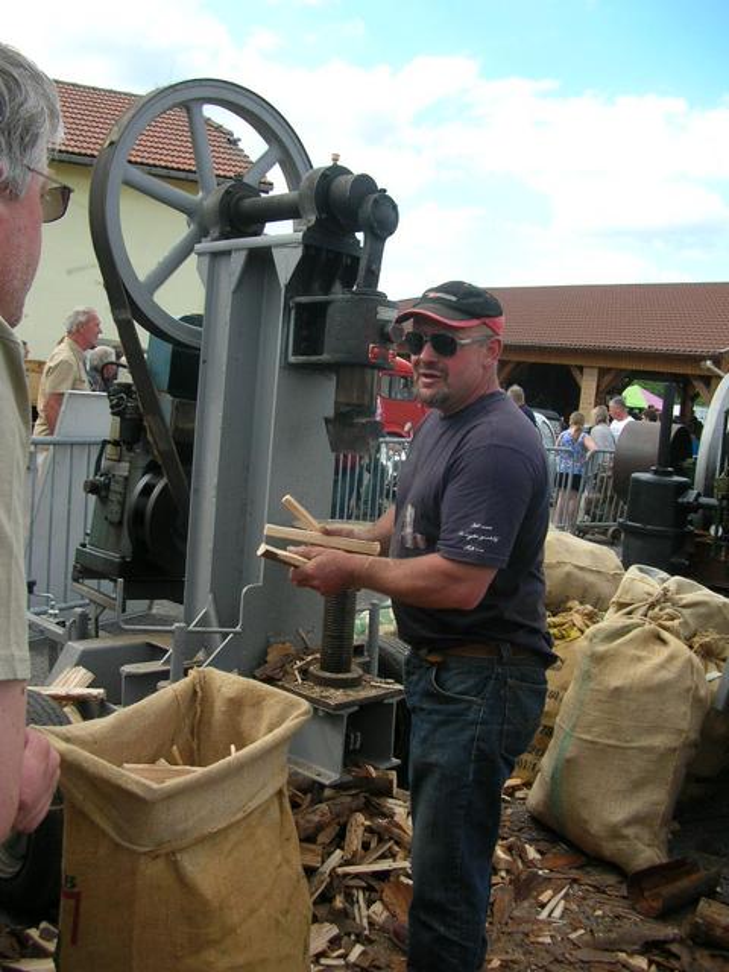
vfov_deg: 52.6
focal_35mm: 35
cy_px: 486
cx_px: 364
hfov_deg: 40.7
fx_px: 983
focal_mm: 5.8
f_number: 2.8
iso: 50
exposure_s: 1/397
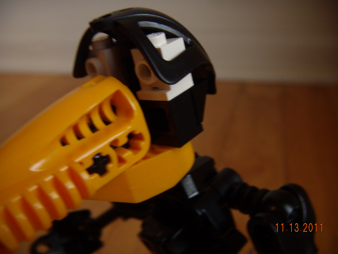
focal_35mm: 38
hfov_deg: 49.0
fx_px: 371
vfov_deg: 37.7
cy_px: 127
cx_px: 169
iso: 100
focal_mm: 6.4
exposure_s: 1/24.9
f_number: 3.5
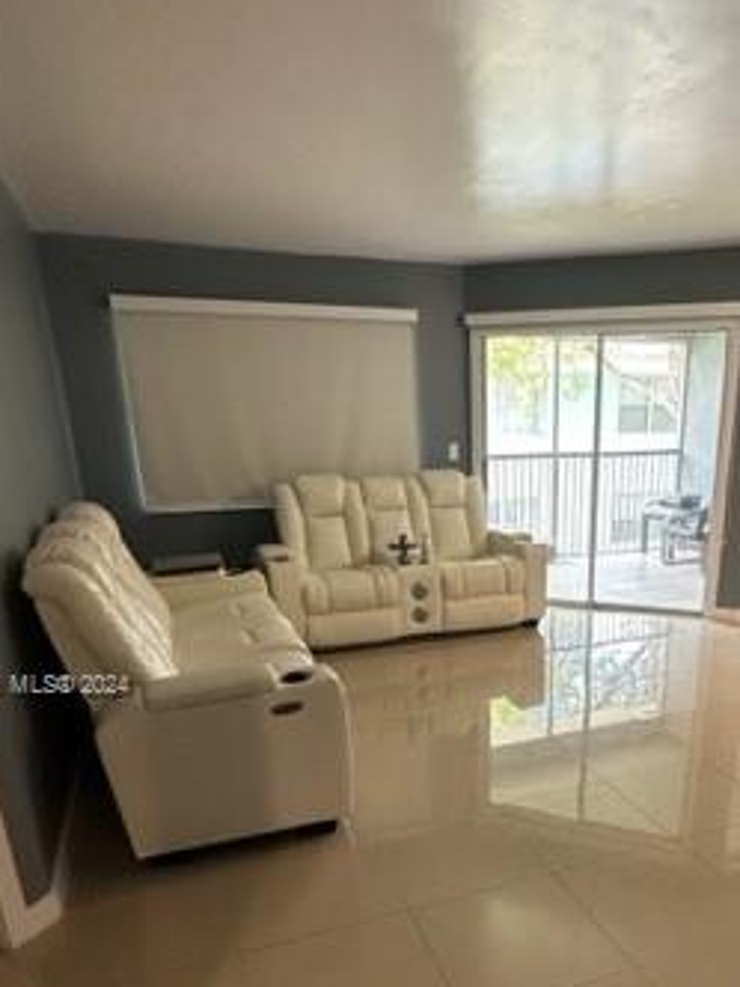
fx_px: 770
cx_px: 502
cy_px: 687
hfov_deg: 50.3
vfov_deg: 63.0
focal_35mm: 27
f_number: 2.2
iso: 160
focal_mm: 2.22
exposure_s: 1/60
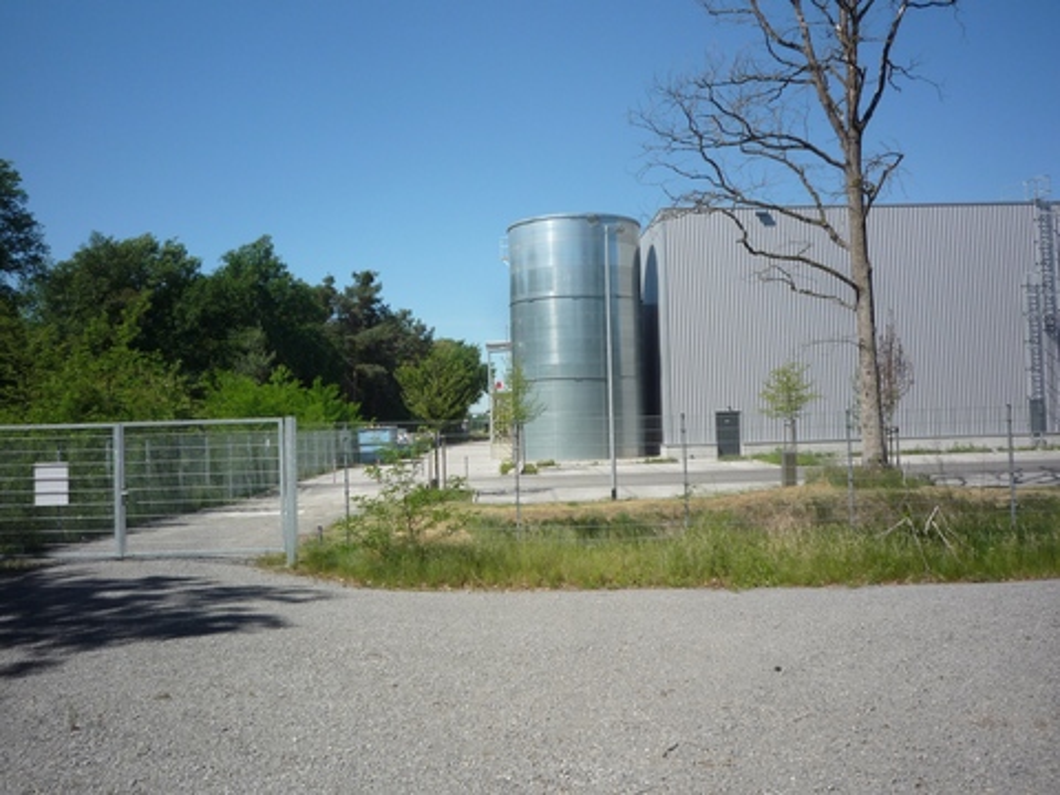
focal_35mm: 32
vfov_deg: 44.2
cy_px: 398
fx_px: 980
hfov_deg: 56.8
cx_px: 530
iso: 100
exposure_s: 1/500
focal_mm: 5.2
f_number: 5
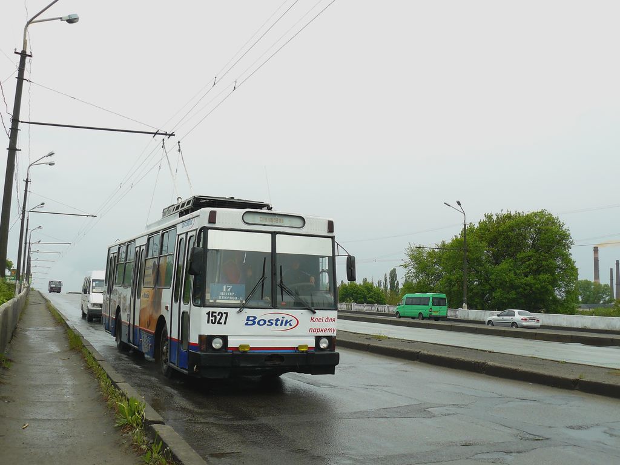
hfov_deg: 51.4
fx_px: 645
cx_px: 310
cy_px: 232
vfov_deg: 39.7
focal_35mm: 36
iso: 100
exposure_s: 1/400
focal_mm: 6
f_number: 4
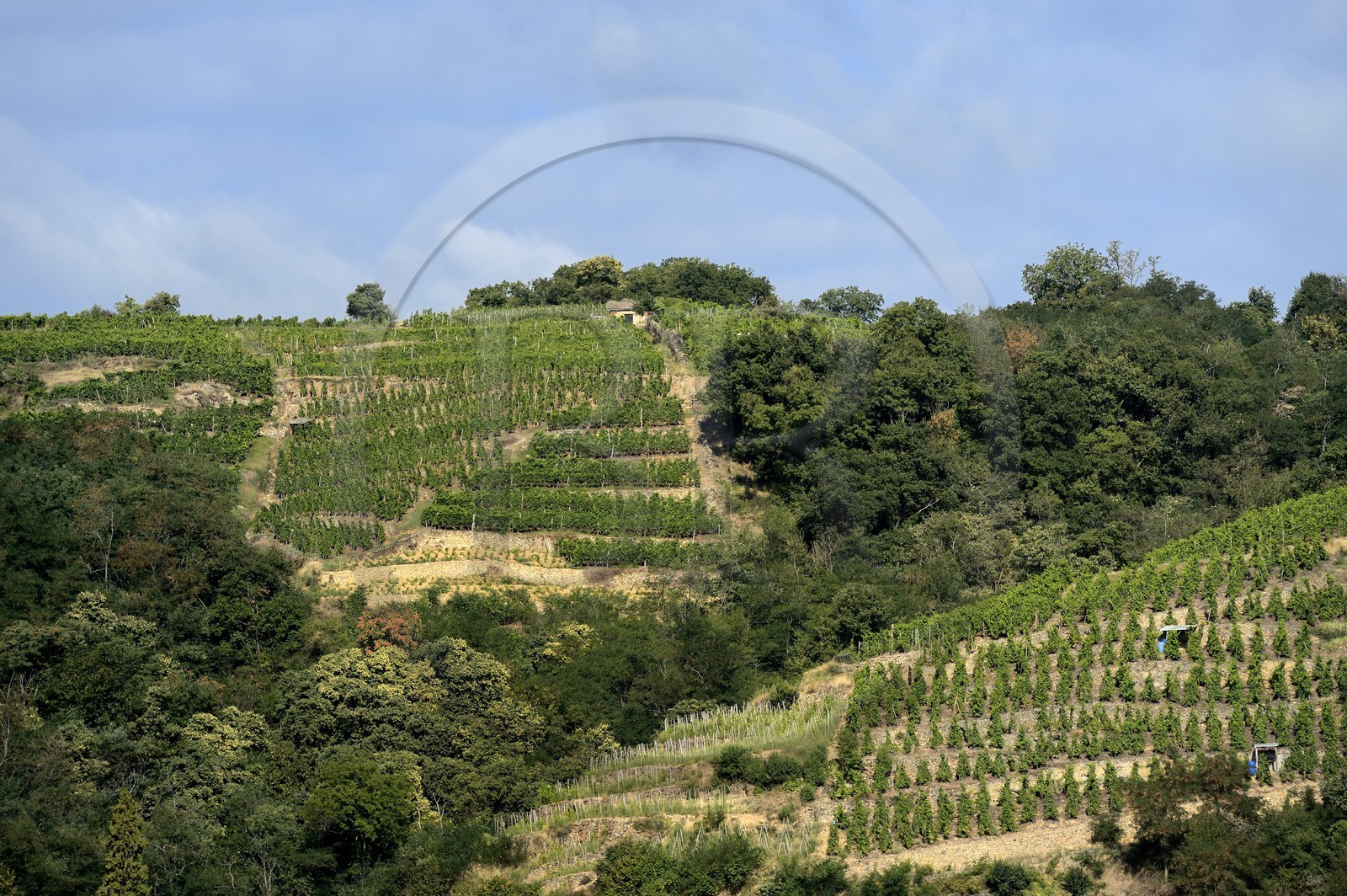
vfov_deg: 6.9
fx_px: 7477
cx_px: 674
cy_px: 448
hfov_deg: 10.3
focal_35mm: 200
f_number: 8
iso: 200
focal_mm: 200
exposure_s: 1/400
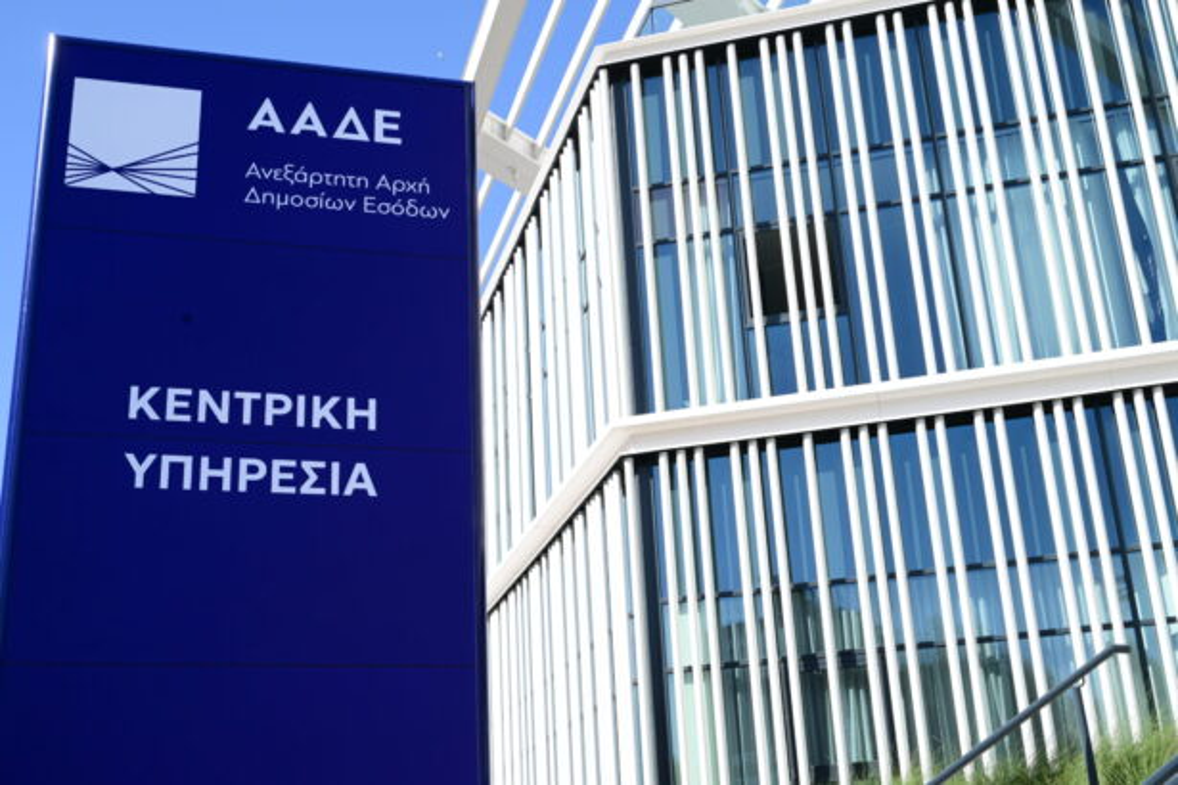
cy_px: 392
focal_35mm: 44
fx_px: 1440
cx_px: 589
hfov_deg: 44.5
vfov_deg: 30.5
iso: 400
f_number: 10
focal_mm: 44
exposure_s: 1/400
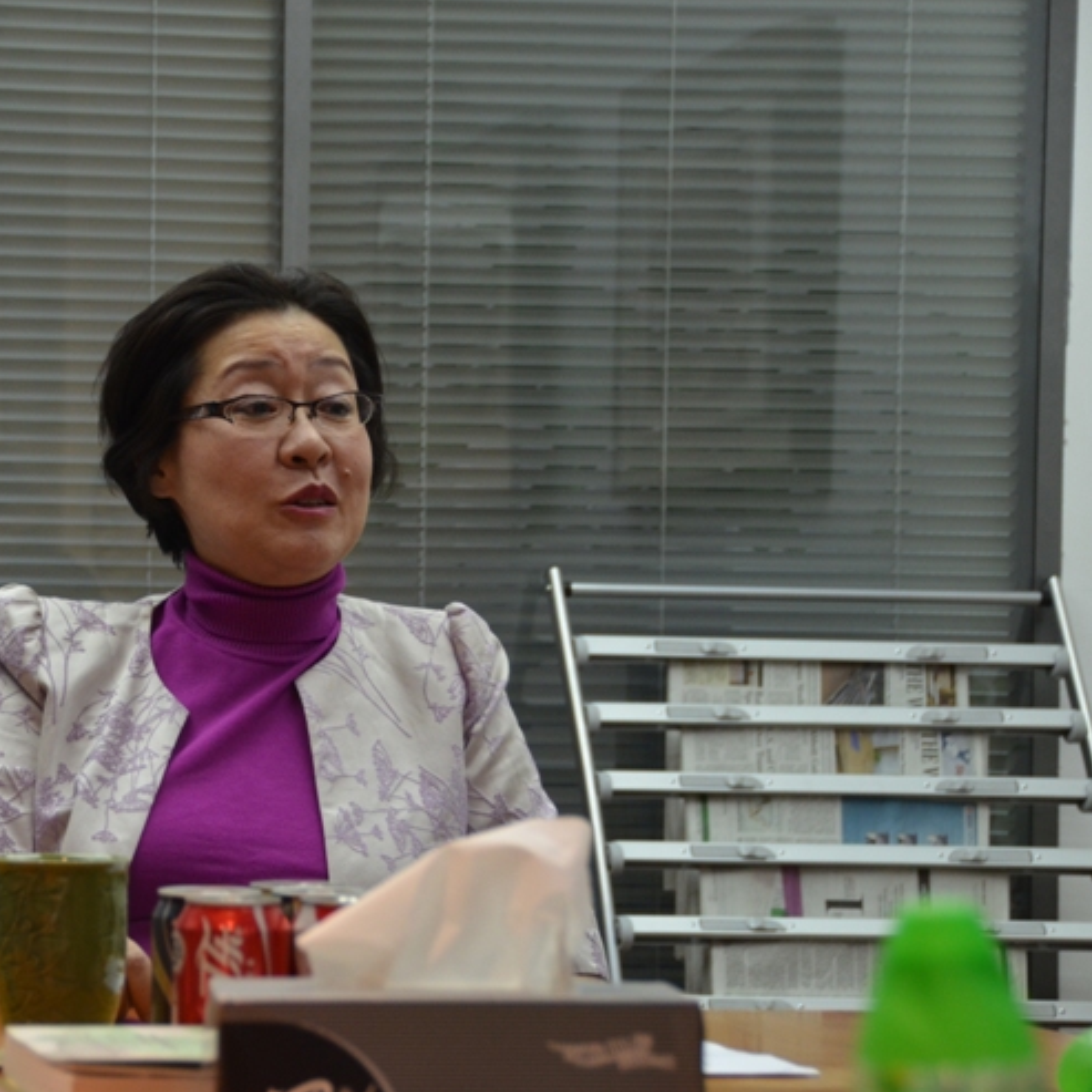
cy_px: 563
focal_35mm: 128
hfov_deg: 13.6
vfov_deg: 13.6
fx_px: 4568
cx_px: 253
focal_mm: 62
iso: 900
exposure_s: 1/125
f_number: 4.8
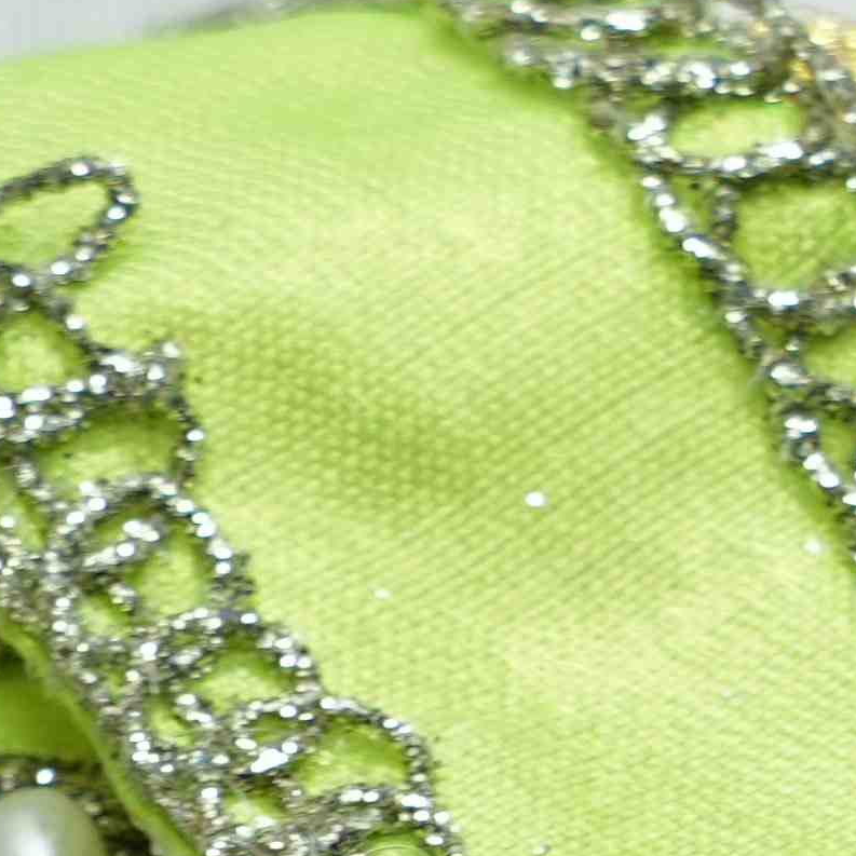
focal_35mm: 789
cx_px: -756
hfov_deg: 2.2
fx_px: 22074
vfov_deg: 2.2
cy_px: 1454
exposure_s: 1/50
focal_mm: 105
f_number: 7.1
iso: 250
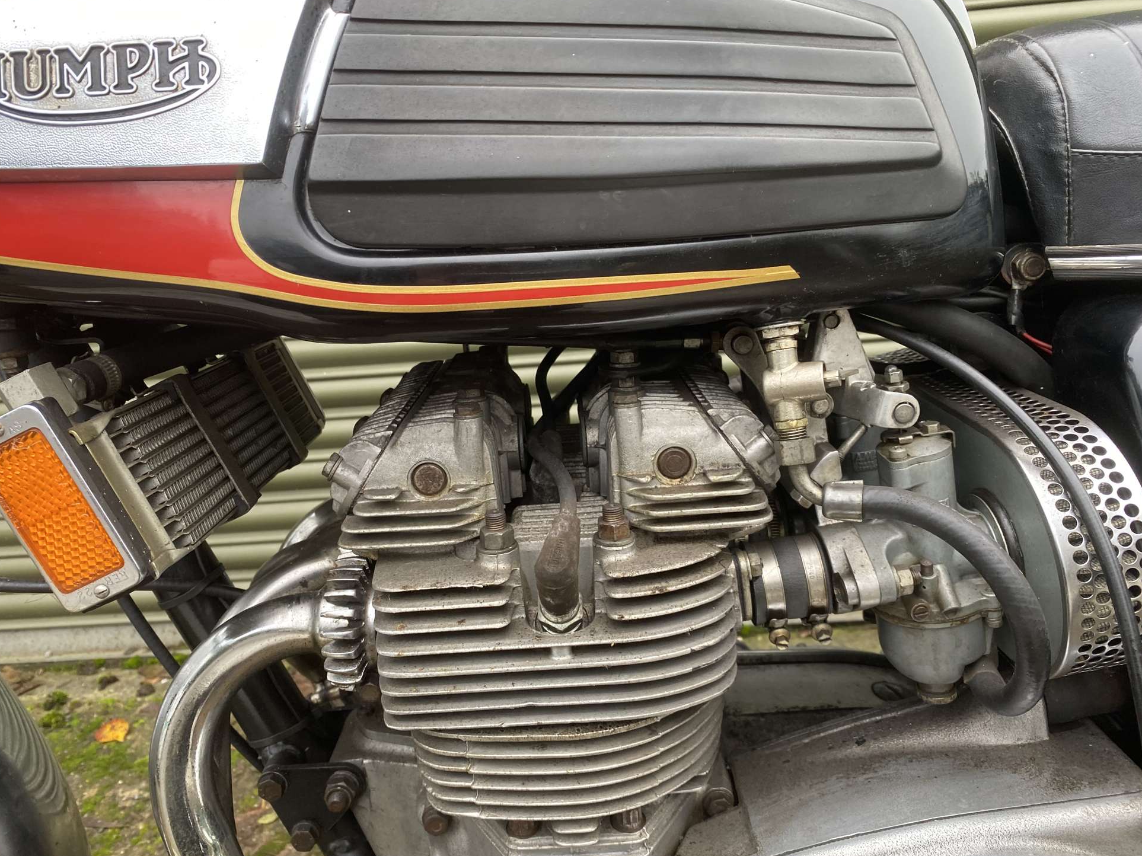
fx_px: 891
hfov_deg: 65.3
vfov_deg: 51.3
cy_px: 417
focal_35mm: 27
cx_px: 566
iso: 125
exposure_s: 1/107
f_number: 1.8
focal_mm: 4.25
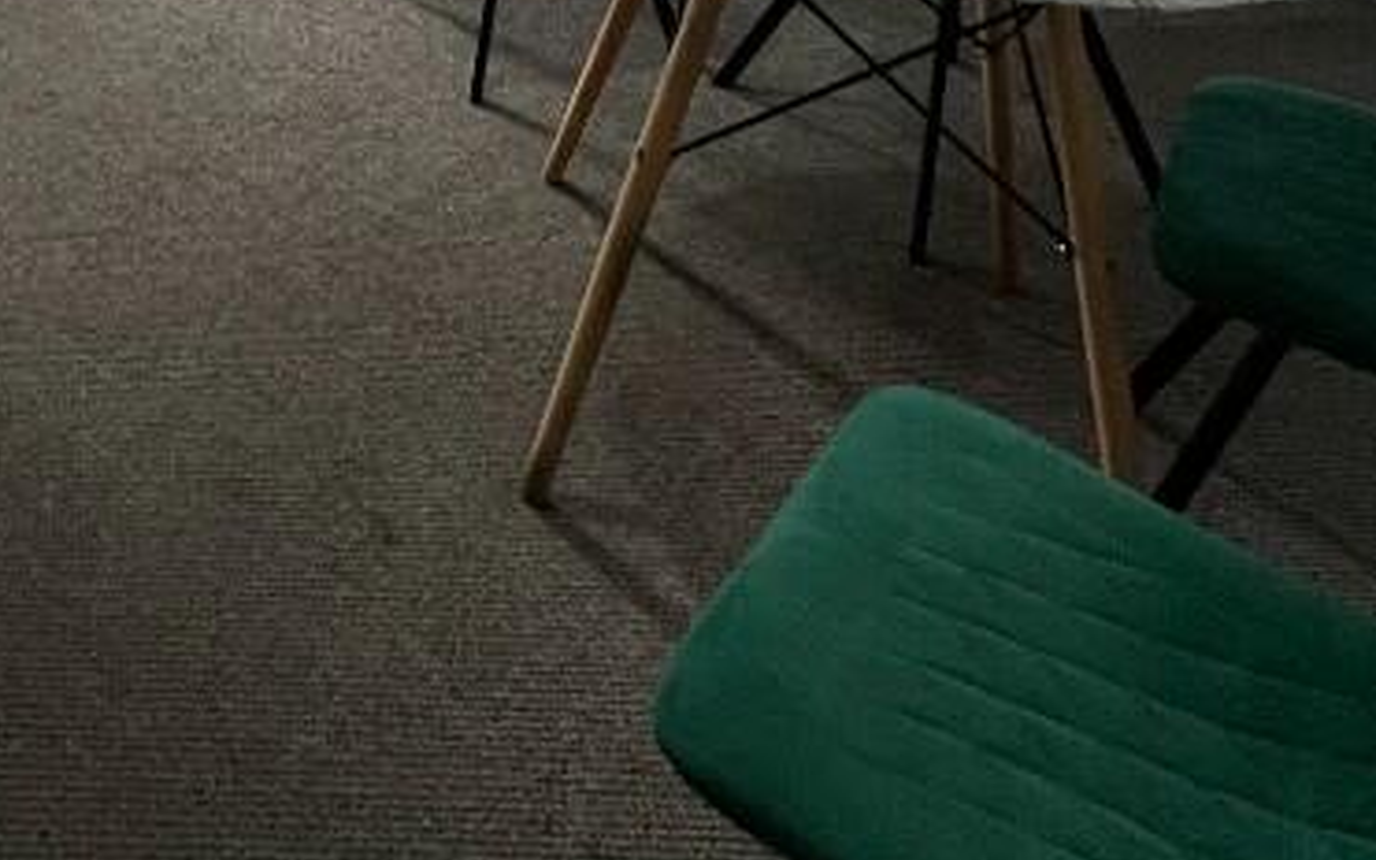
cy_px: -530
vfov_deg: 23.9
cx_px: 37
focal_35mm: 38
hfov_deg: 44.7
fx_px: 1425
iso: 200
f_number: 1.8
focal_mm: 1.57
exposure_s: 1/50
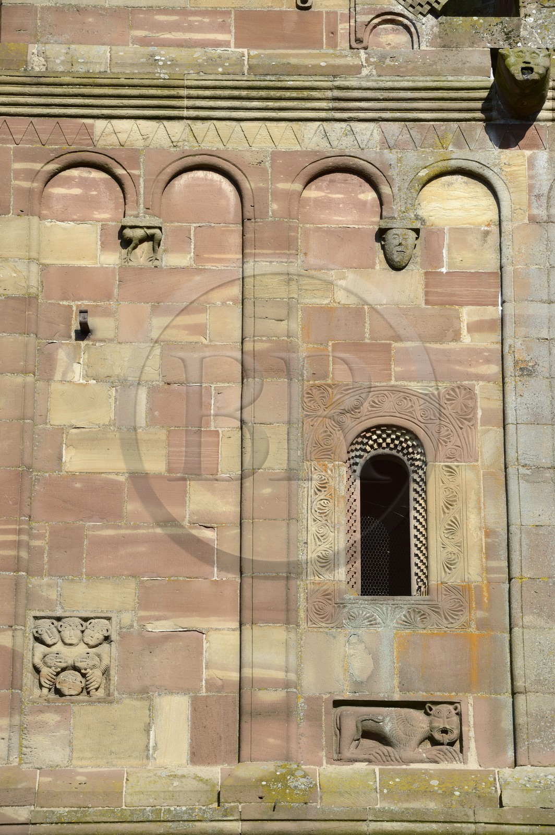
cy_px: 418
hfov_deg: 8.1
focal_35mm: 170
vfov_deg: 12.1
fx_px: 3938
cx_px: 278
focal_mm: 170
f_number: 9
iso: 200
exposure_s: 1/320
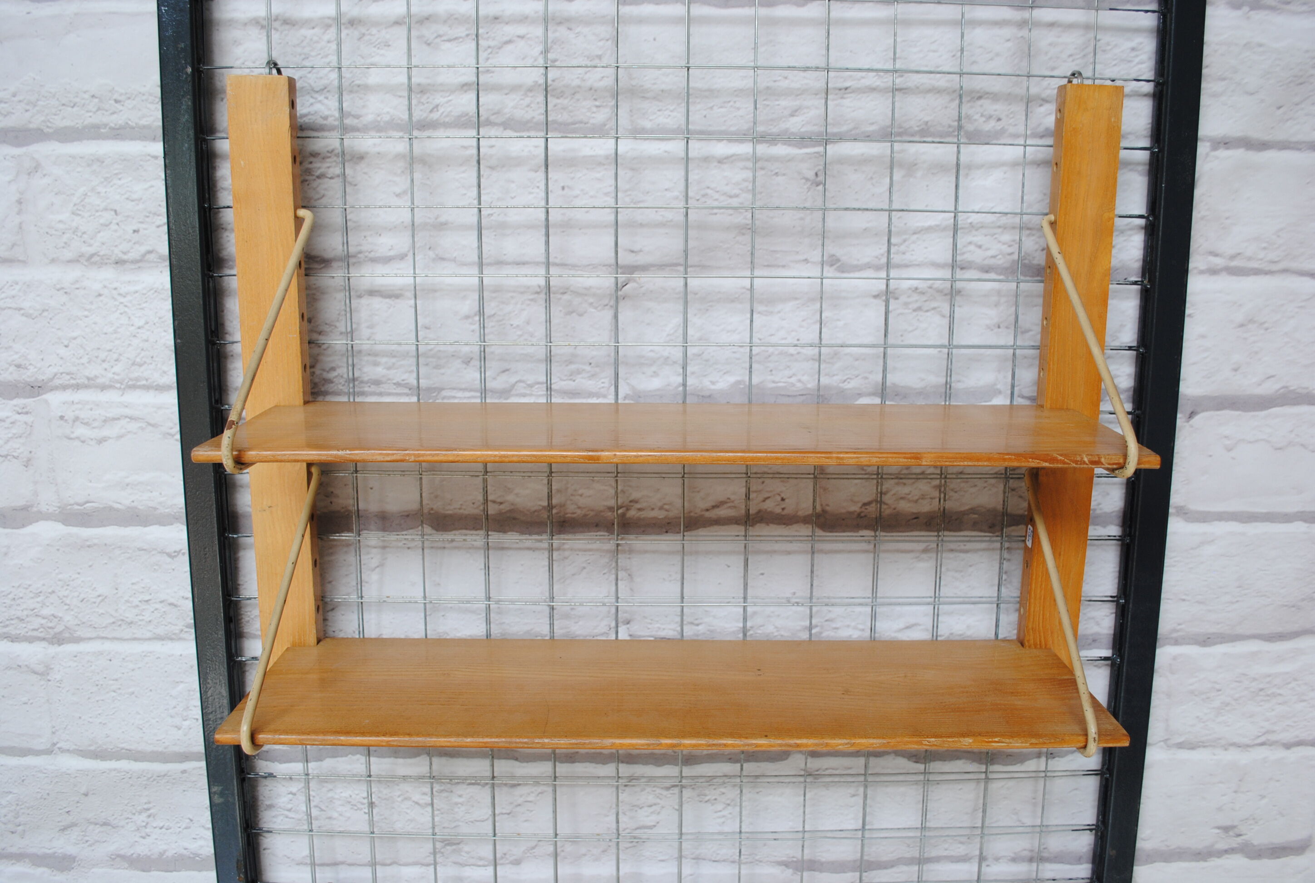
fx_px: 1098
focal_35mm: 30
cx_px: 658
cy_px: 442
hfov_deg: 61.8
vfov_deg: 43.8
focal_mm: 20
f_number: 5.6
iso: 200
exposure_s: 1/125
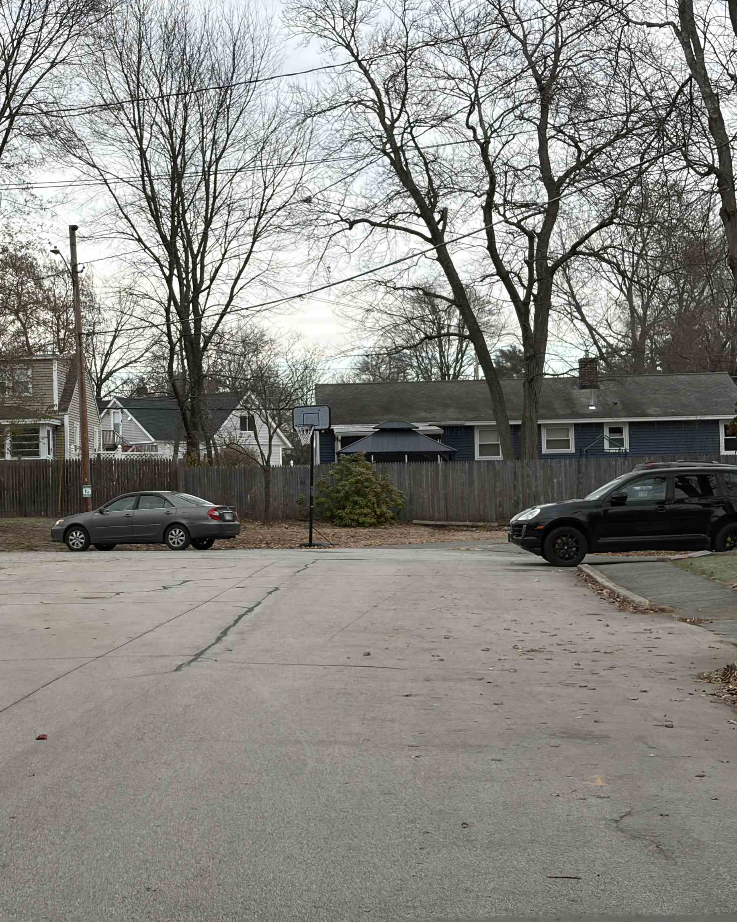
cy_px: 461
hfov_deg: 22.3
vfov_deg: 27.9
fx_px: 1854
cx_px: 175
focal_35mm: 68
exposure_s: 1/531
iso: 32
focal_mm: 5.96
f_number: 1.6
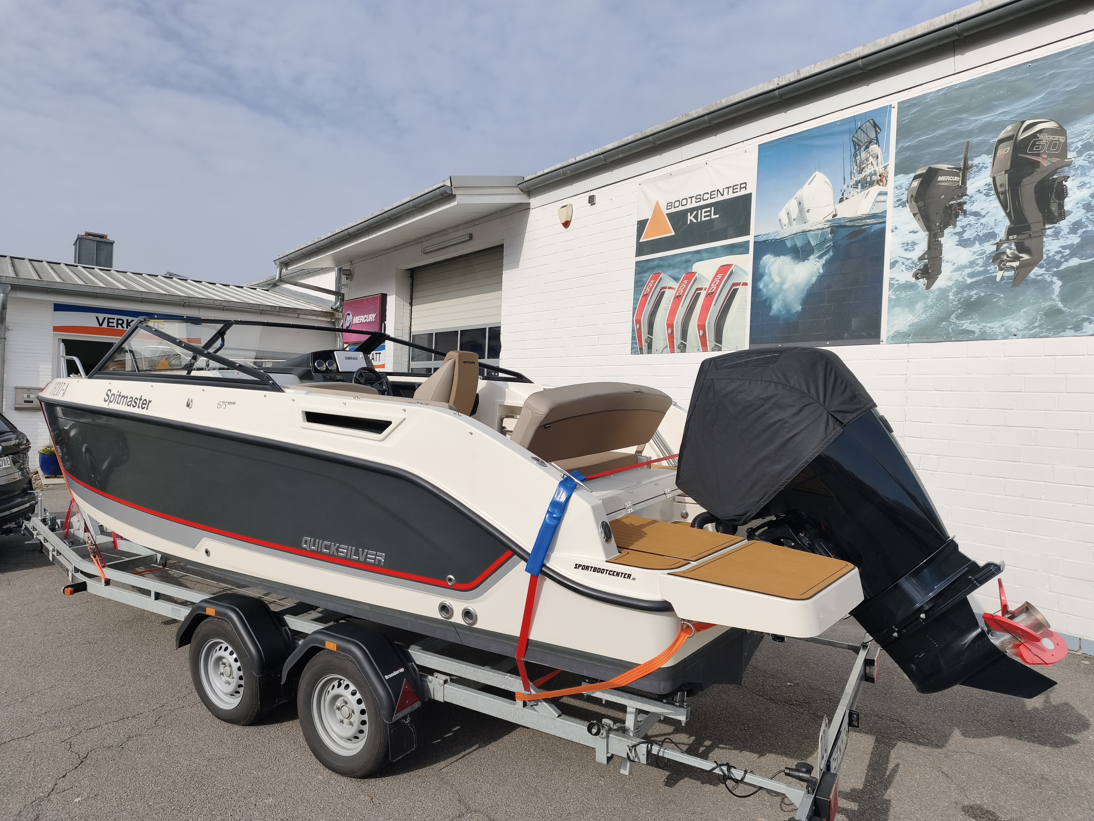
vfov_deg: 58.9
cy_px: 410
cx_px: 547
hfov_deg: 73.9
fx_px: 727
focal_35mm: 23
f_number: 1.62
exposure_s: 1/5580
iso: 50
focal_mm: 6.45
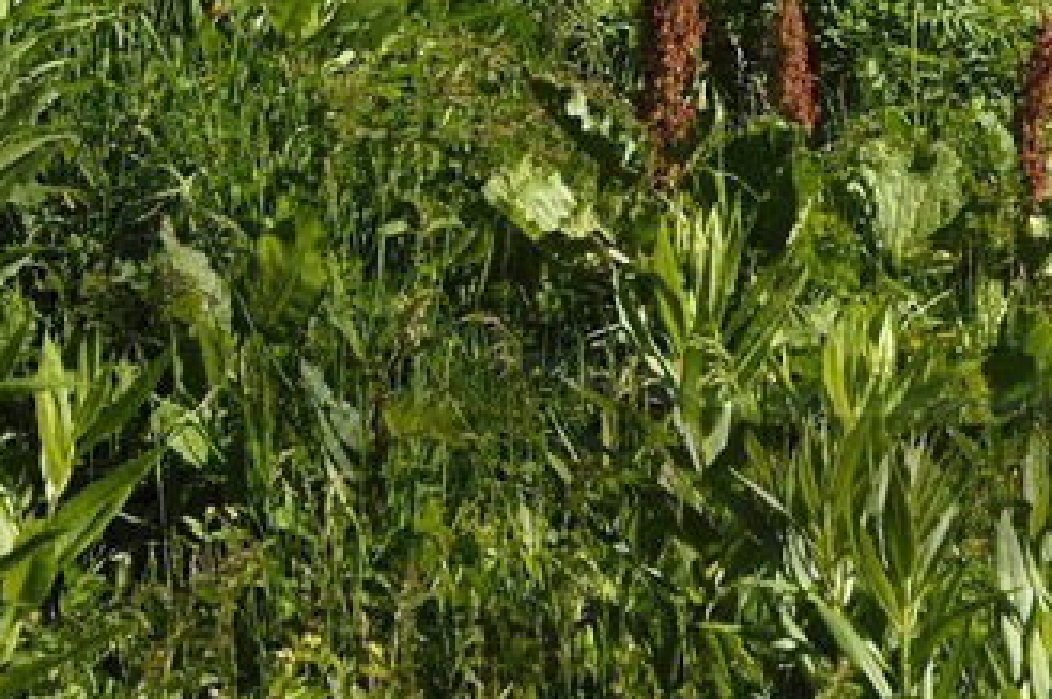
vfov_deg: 8.3
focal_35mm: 156
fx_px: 4554
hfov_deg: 13.1
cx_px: 860
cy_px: -760
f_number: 10
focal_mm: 32
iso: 200
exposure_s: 1/400
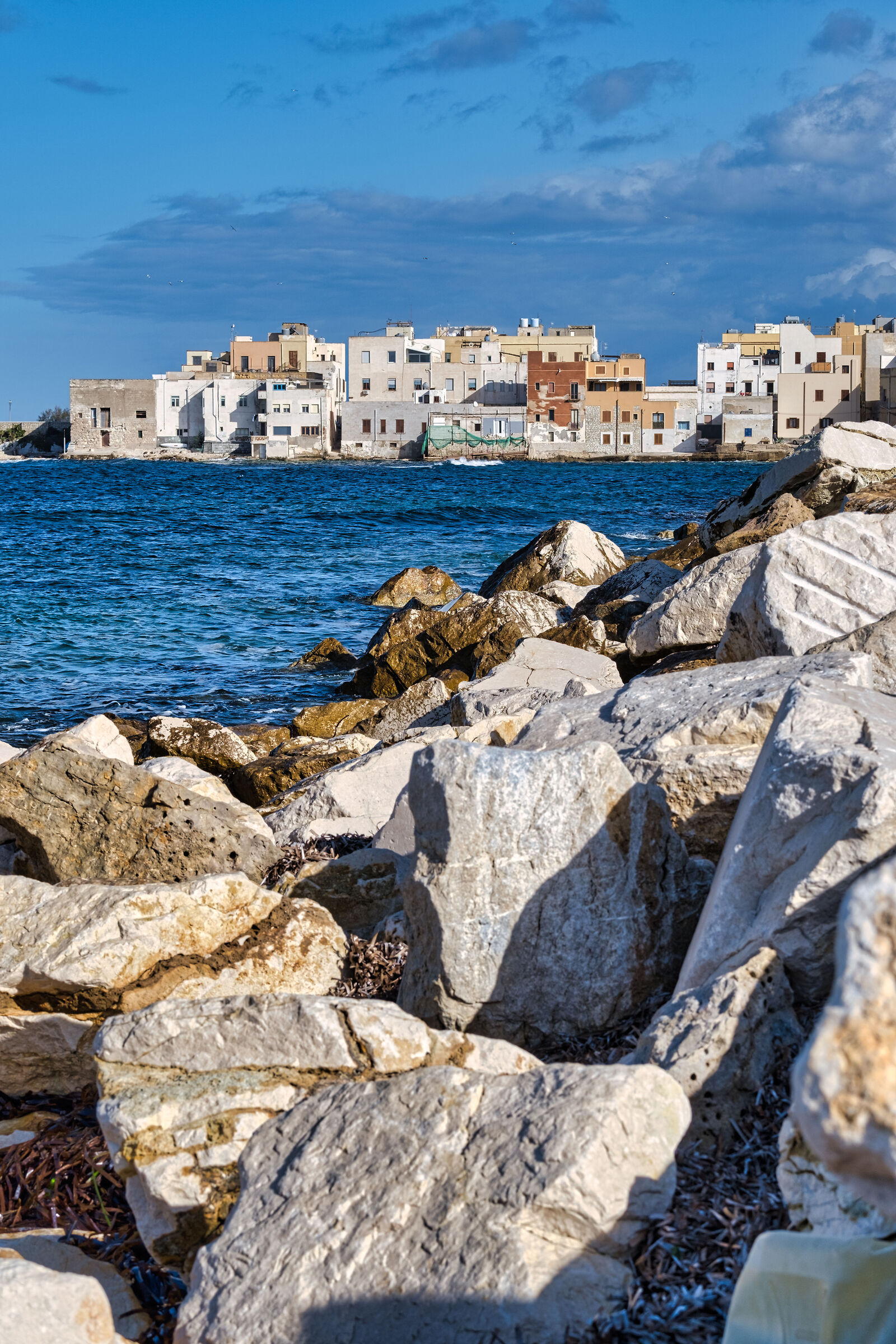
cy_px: 672
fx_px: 2800
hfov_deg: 18.2
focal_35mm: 75
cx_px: 448
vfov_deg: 27.0
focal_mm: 50
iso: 160
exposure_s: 1/480
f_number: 8
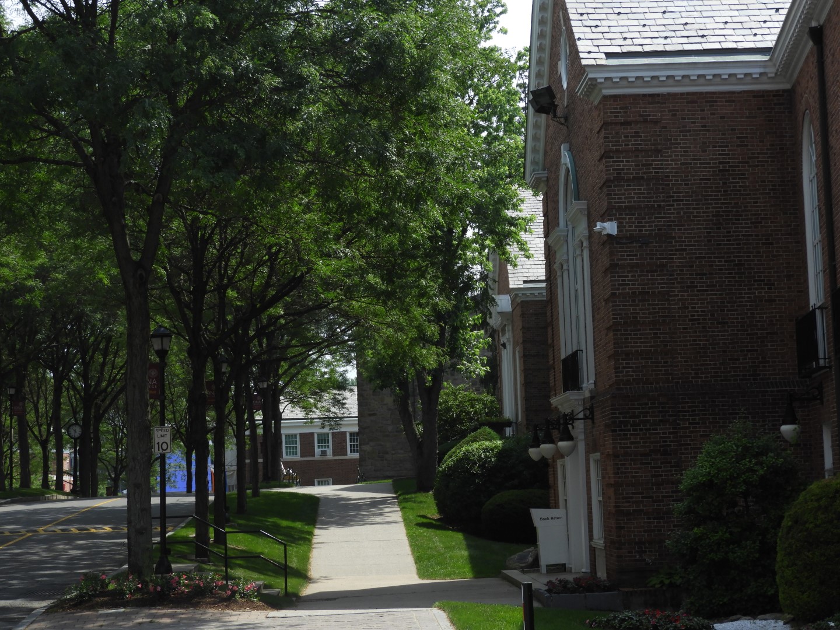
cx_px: 420
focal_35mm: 80
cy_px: 315
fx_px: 1941
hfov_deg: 24.4
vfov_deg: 18.4
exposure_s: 1/500
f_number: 4.5
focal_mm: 14.3
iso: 100
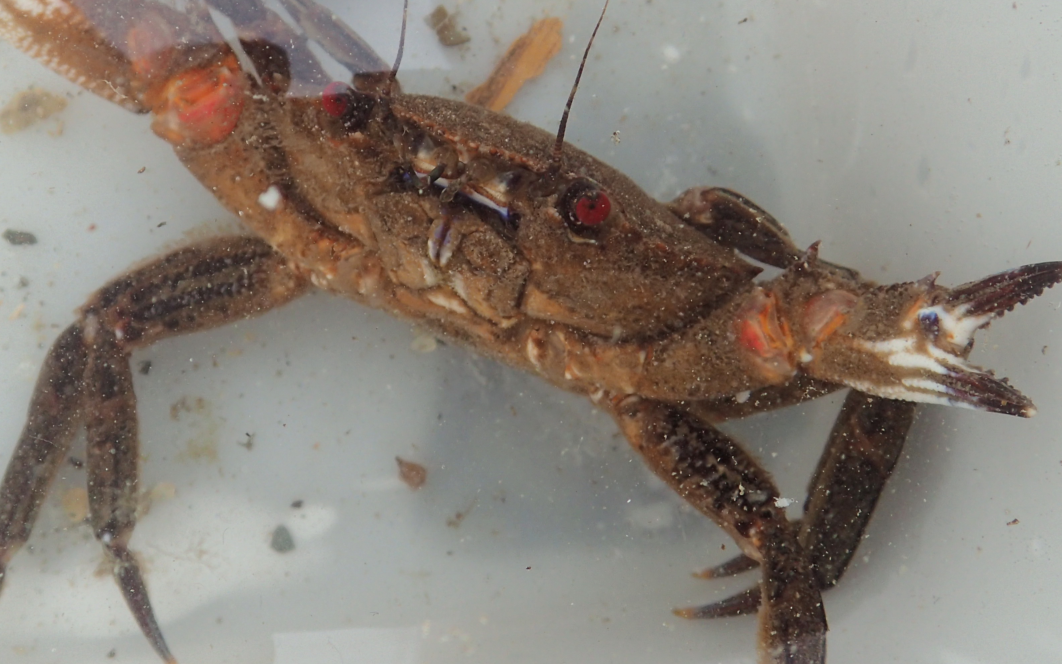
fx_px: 1331
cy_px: 217
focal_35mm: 46
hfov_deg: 43.5
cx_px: 503
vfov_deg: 27.8
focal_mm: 5.5
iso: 100
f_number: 3.2
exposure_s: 1/320
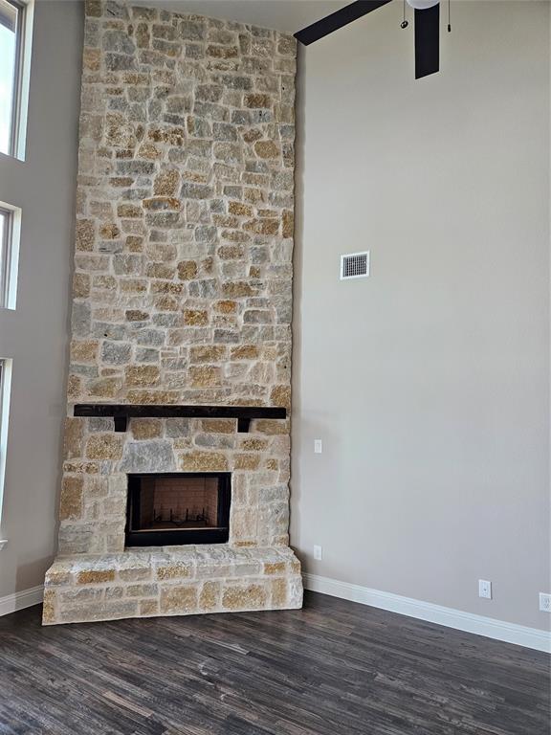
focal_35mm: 23
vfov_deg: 73.9
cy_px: 368
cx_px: 276
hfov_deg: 58.9
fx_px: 488
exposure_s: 1/170
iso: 250
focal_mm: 5.4
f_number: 1.8
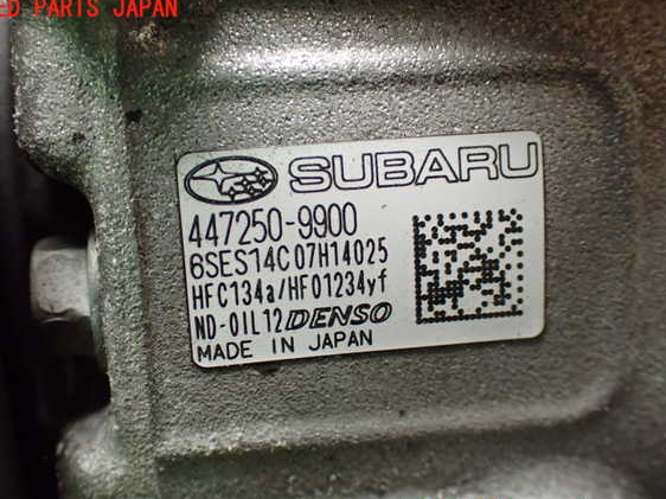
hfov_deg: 40.4
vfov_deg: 30.9
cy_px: 261
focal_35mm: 47
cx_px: 318
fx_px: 904
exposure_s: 1/40
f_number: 2.9
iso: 1000
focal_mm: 7.84
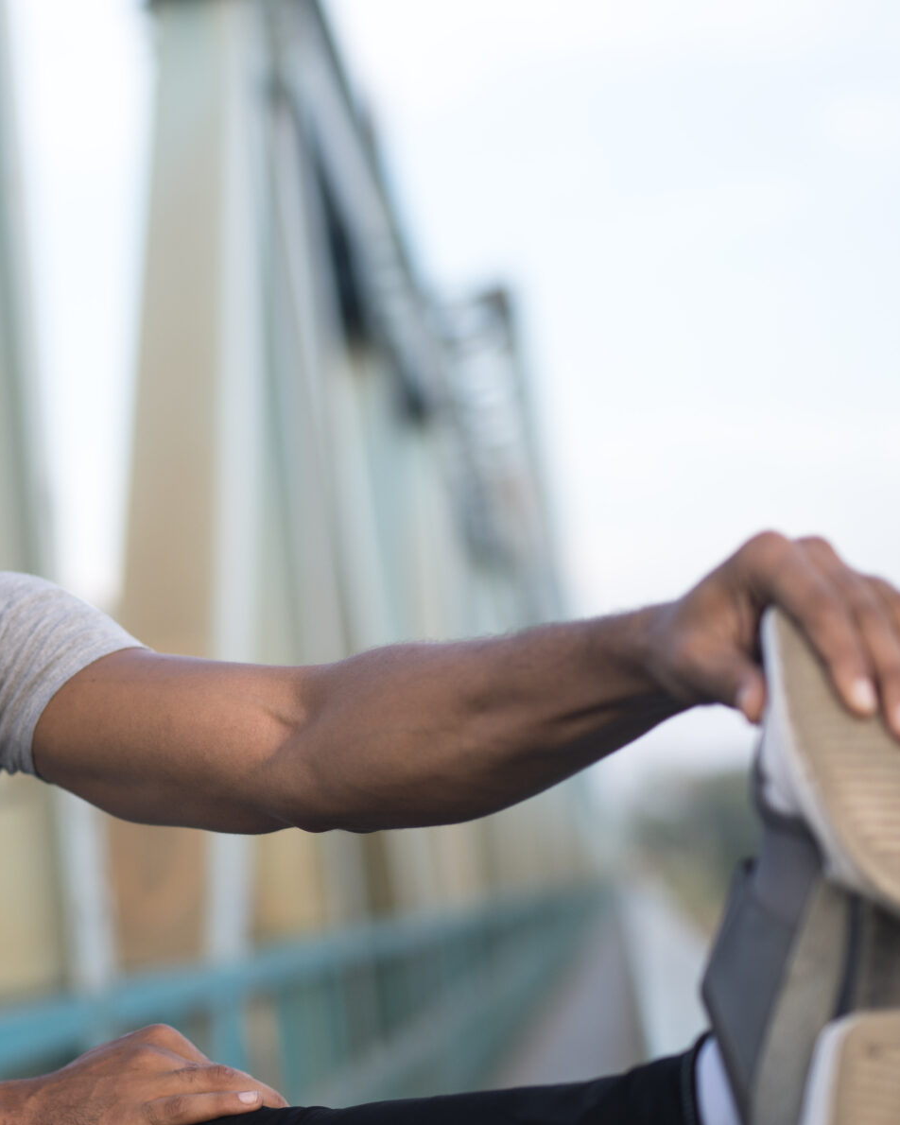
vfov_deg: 19.0
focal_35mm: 101
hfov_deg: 15.0
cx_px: 43
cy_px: 657
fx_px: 3363
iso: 200
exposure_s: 1/400
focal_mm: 50
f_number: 1.8
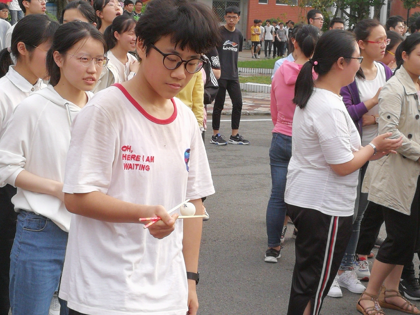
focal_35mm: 79
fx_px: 959
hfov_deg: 24.7
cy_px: 158
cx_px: 210
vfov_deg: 18.7
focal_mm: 3.95
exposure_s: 1/258
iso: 50
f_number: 2.2
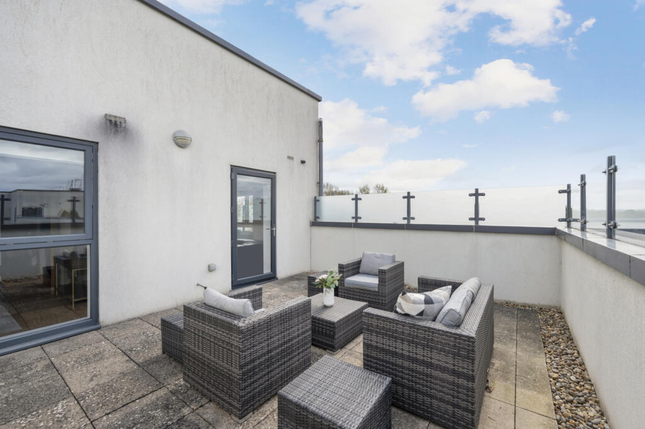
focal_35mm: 14
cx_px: 322
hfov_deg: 104.3
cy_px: 214
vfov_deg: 81.1
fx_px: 251
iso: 250
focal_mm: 14
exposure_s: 1/200
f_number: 8
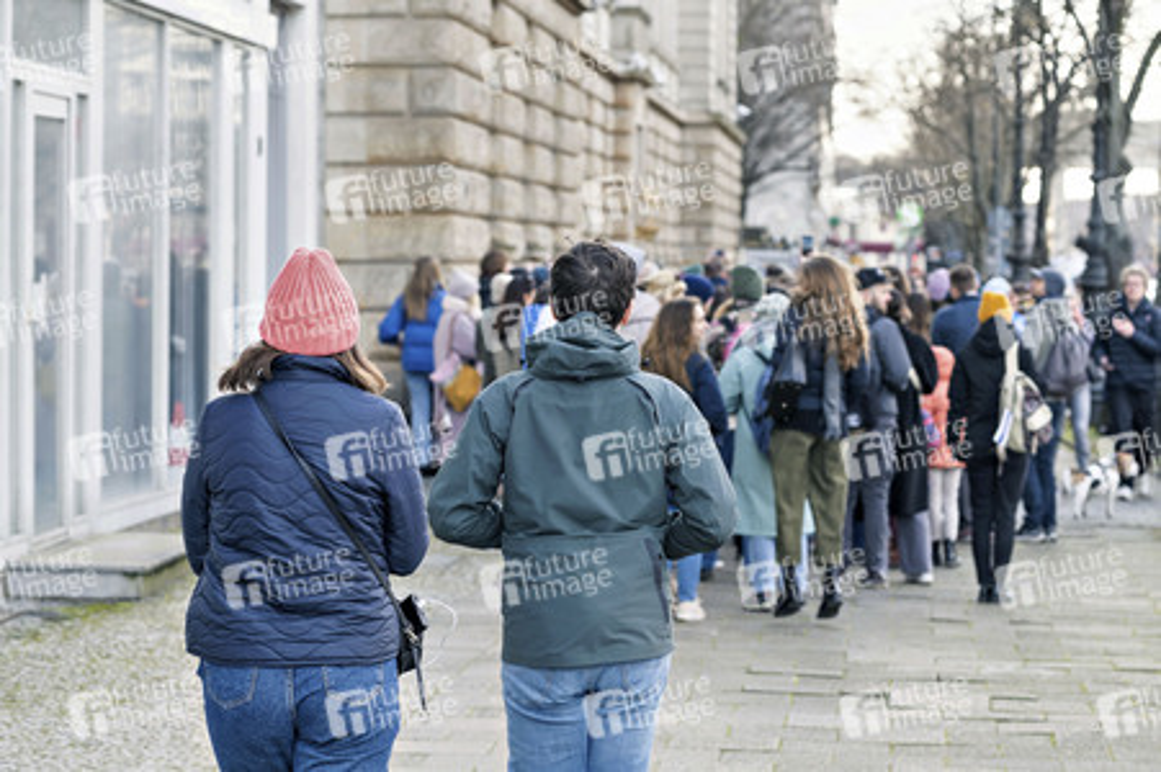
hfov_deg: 16.1
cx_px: 580
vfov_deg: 10.8
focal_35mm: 127
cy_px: 386
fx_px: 4093
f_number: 4
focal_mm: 85
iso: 250
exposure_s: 1/125
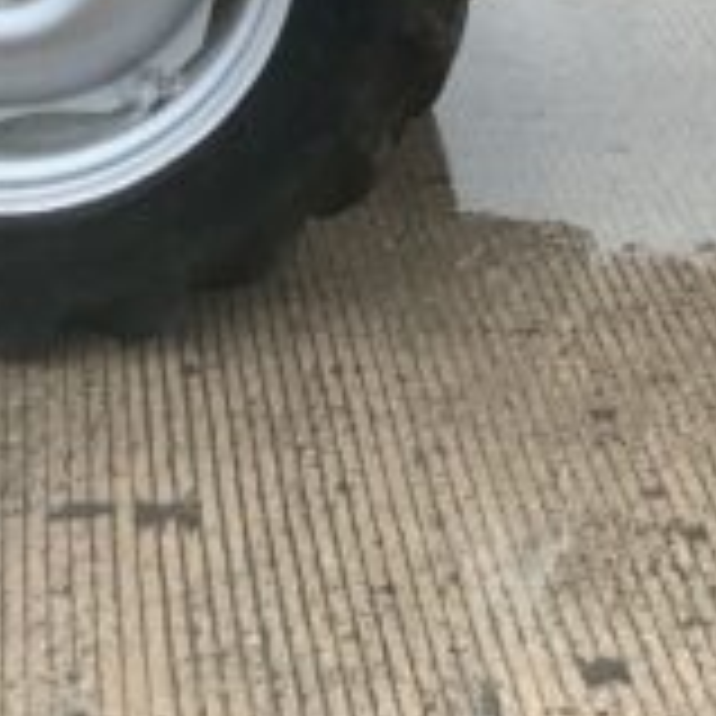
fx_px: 2410
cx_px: 761
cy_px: -351
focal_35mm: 103
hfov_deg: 16.5
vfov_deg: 15.6
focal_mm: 3
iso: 125
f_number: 1.8
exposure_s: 1/60
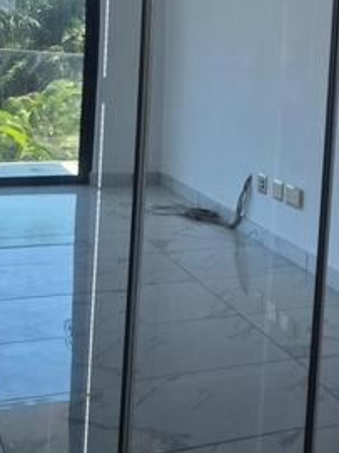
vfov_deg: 27.9
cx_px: 377
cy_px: 82
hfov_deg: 20.5
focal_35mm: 68
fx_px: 889
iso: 80
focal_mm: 5.4
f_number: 1.8
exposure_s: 1/180
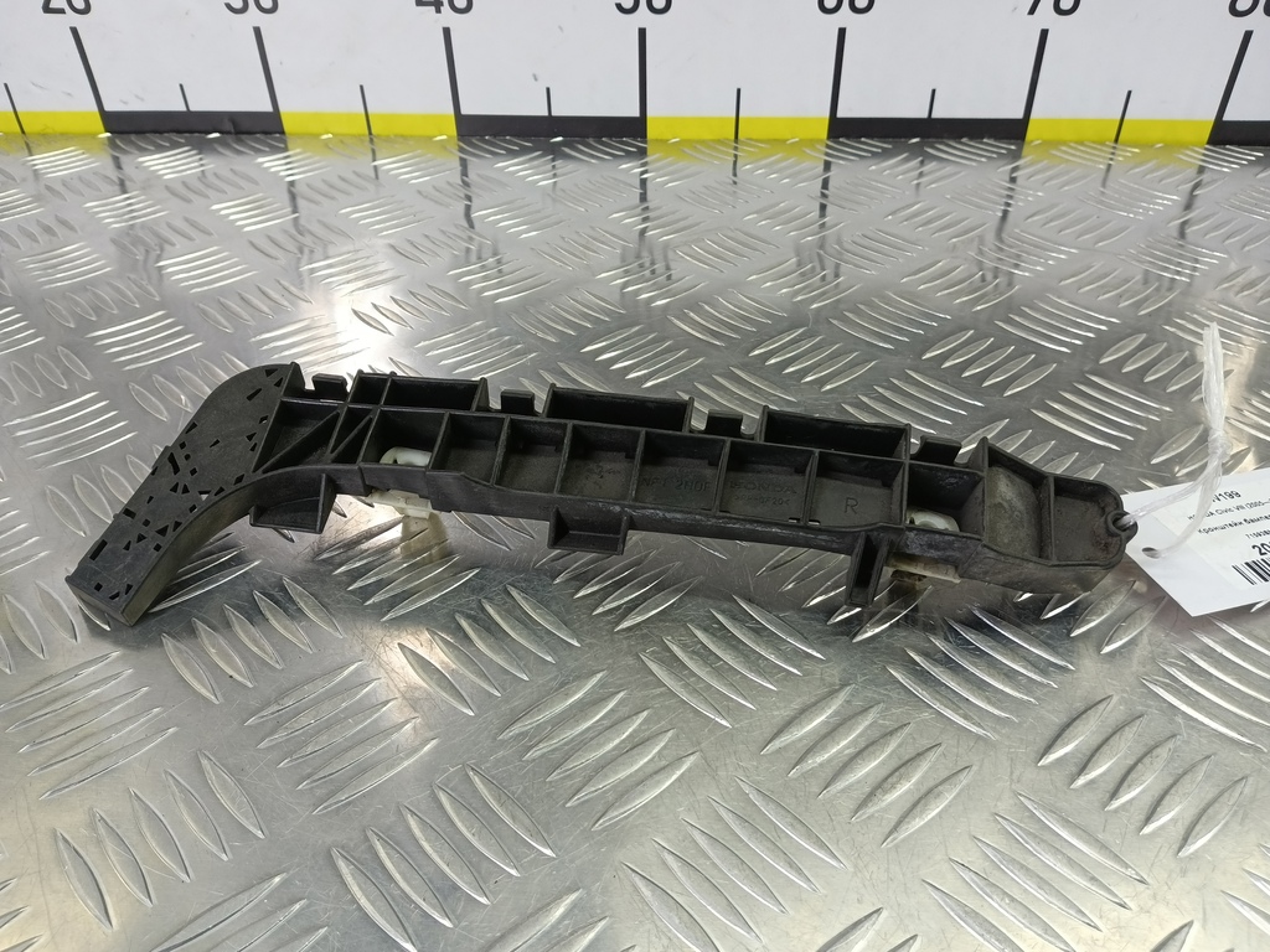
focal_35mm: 23
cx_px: 635
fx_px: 844
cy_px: 476
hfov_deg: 73.9
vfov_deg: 58.9
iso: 130
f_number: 1.6
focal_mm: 4.11
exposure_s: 1/50
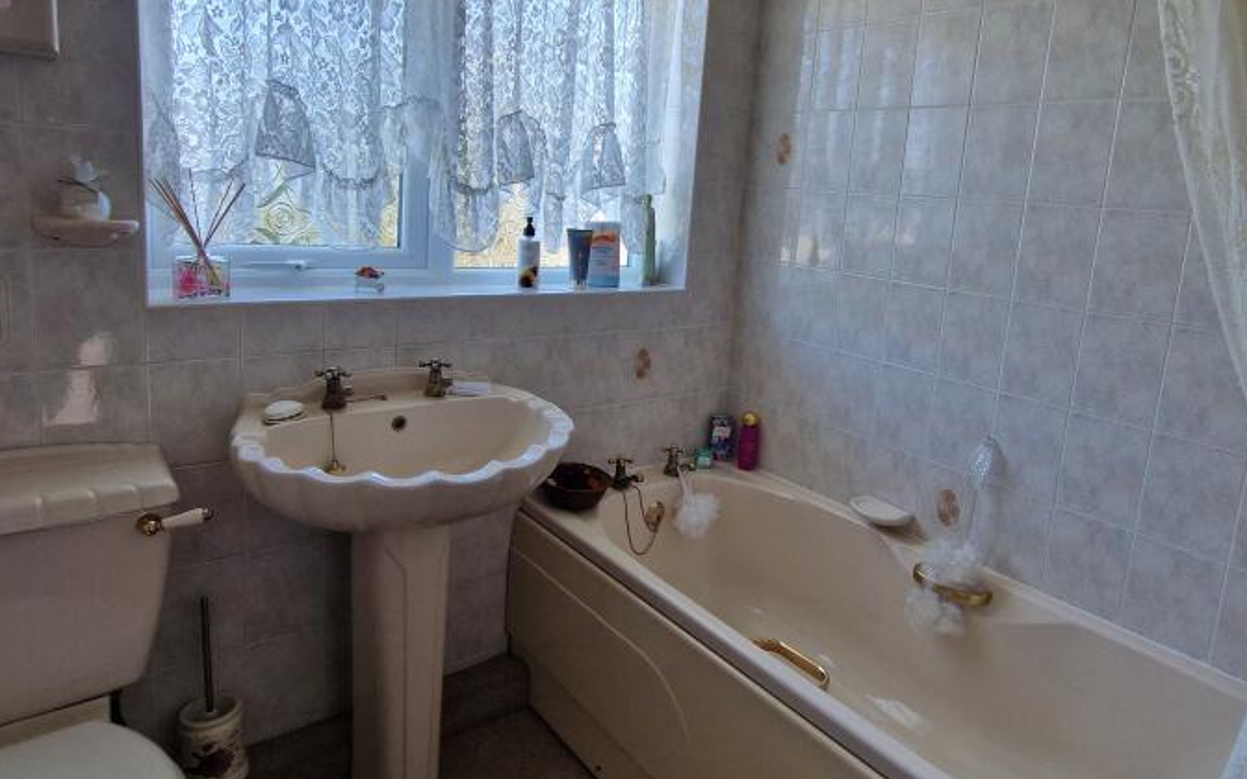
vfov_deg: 56.8
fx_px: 714
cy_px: 312
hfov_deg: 82.2
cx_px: 666
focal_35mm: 21
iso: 80
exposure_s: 1/100
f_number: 2.2
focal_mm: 2.2
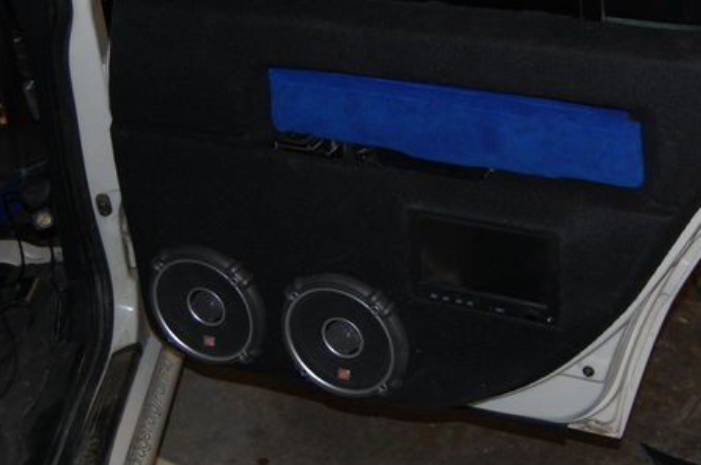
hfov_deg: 30.2
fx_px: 1297
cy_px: 185
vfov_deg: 20.3
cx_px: 404
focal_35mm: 67
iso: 400
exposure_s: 1/60
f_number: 4.5
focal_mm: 31
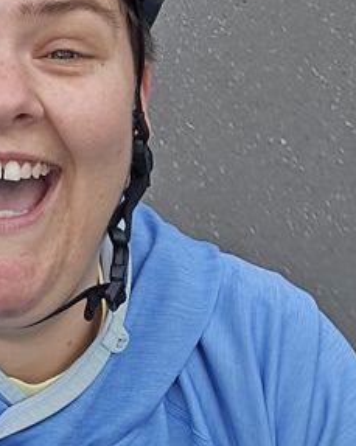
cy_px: -75
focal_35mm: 76
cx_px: -81
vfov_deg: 23.2
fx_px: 1003
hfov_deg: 18.9
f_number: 2.2
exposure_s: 1/230
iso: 25
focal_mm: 3.3
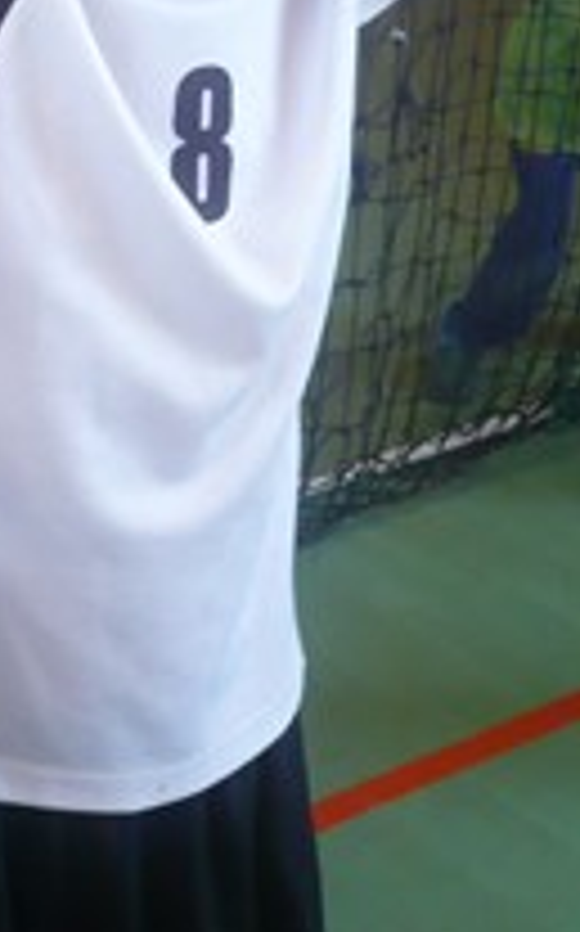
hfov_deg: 15.1
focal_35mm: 86
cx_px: 171
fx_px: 2180
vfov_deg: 23.5
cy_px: 99
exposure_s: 1/30
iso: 200
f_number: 2.8
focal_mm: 5.8
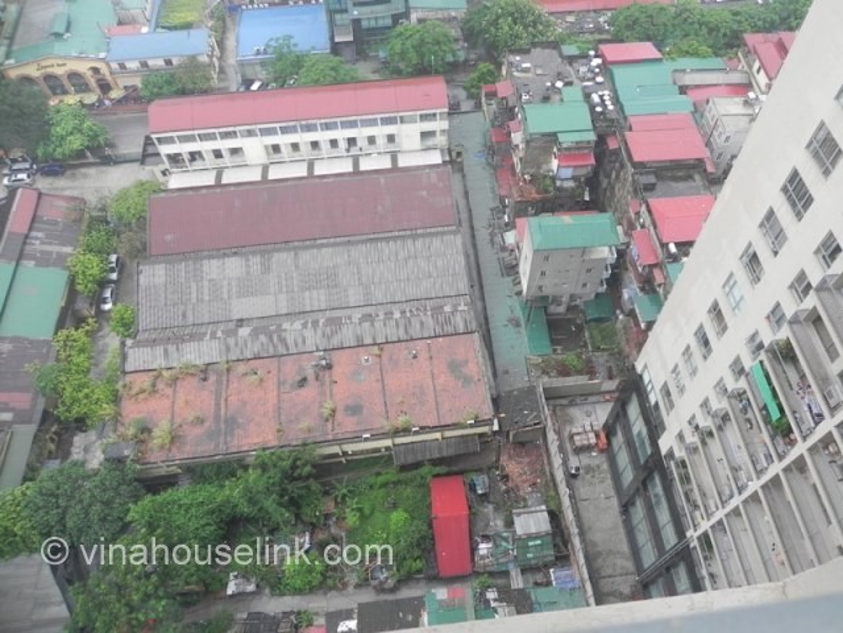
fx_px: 633
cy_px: 316
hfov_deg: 67.3
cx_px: 422
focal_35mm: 26
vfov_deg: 53.1
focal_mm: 4.6
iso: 160
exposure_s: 1/96.3
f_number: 3.5
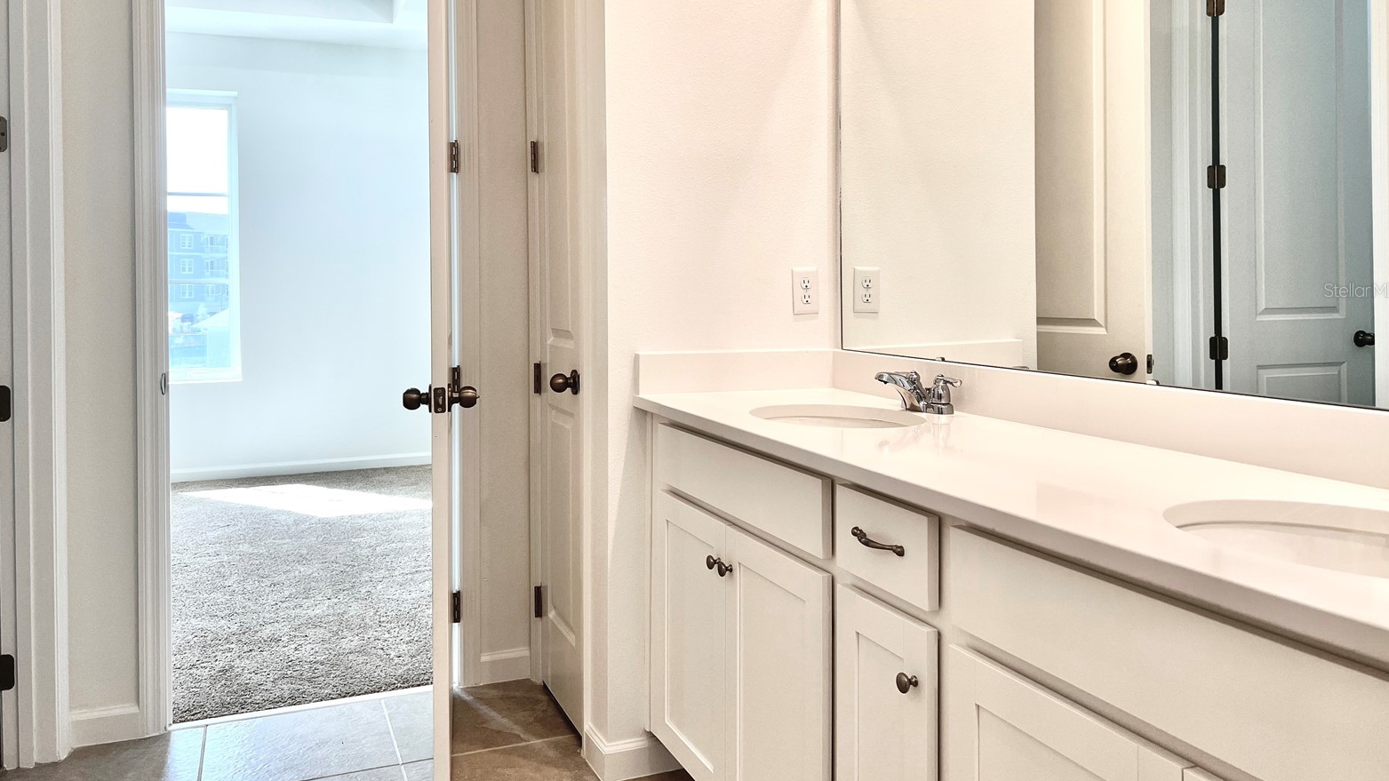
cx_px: 697
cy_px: 290
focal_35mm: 29
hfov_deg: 66.1
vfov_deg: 39.9
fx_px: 1068
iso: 40
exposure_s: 1/242
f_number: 1.5
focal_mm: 5.7
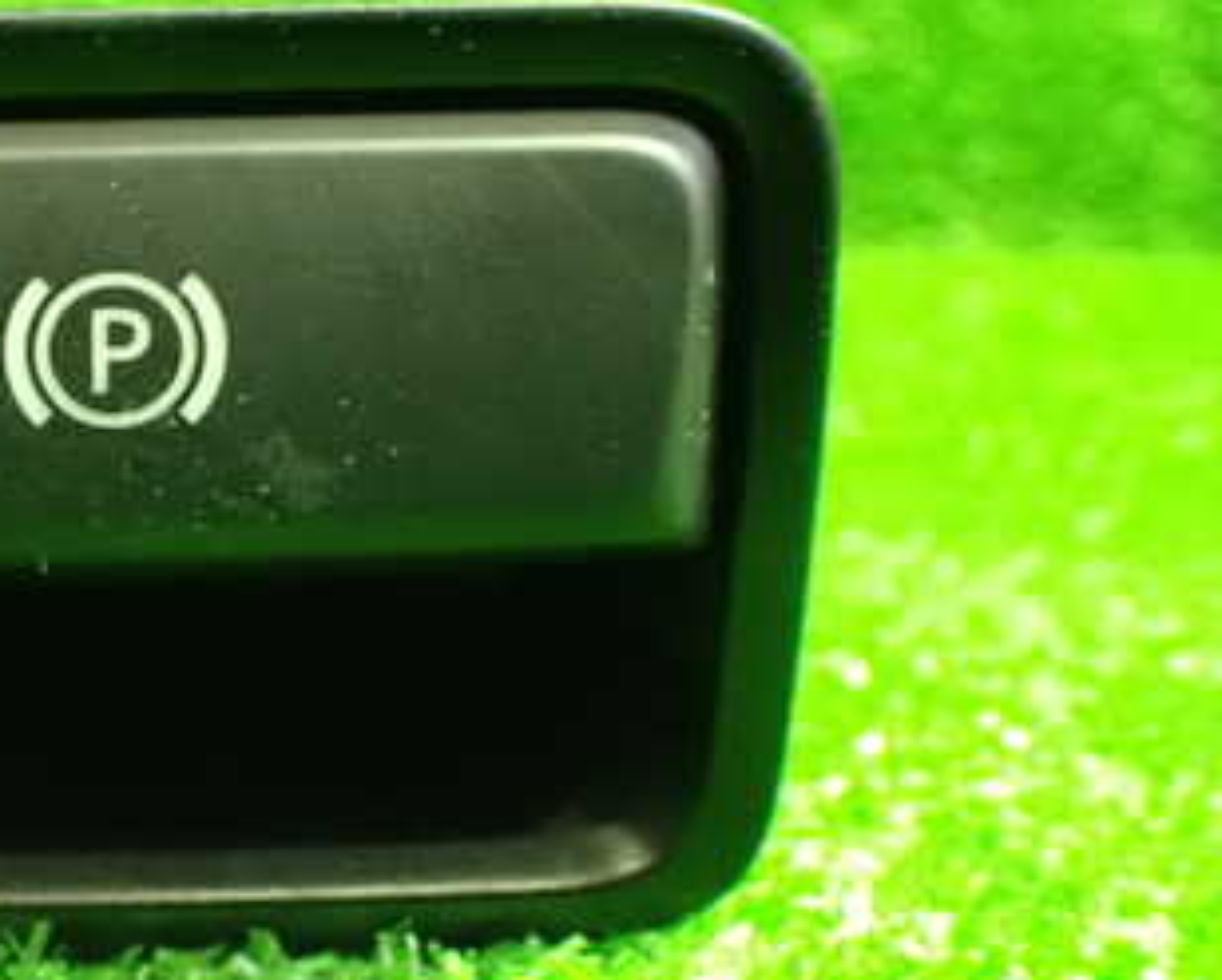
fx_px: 2063
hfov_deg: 31.5
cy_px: 472
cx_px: 127
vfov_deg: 26.7
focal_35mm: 57
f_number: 2.3
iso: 1600
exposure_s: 1/30
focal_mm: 5.4
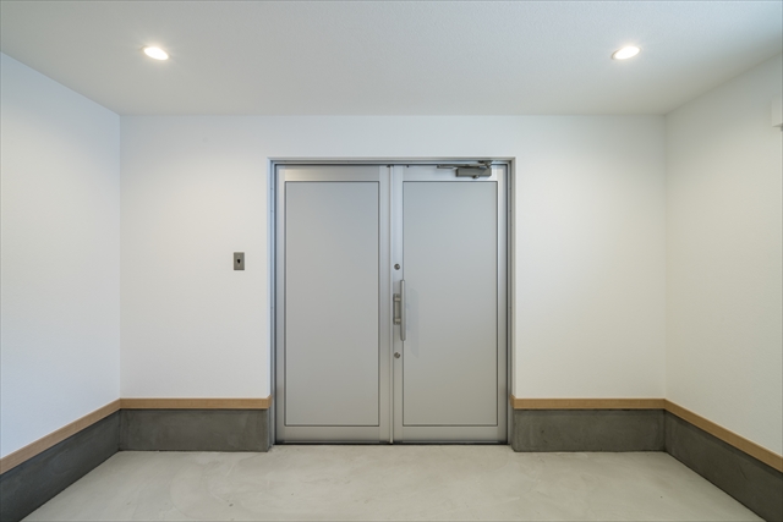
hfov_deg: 96.7
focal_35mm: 16
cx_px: 392
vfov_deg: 73.8
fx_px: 348
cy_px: 261
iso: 100
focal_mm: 16
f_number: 11
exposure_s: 1
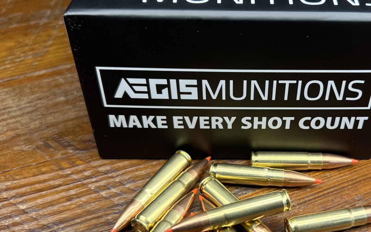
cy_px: 141
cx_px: 246
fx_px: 455
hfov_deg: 43.8
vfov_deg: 28.5
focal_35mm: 45
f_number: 1.5
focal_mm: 5.7
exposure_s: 1/300
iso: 50
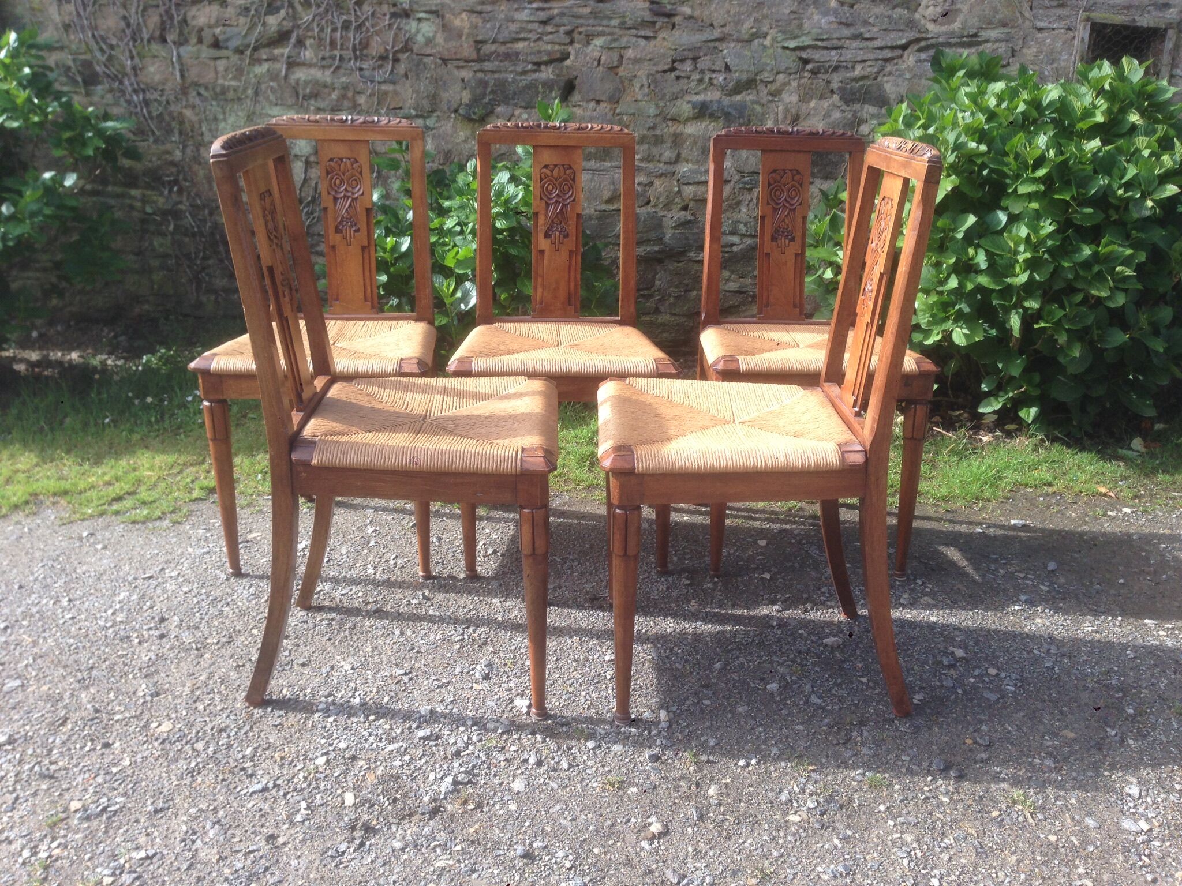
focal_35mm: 33
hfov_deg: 55.4
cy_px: 443
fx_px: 1127
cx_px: 591
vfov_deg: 42.9
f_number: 2.4
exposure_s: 1/396
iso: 50
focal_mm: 4.12
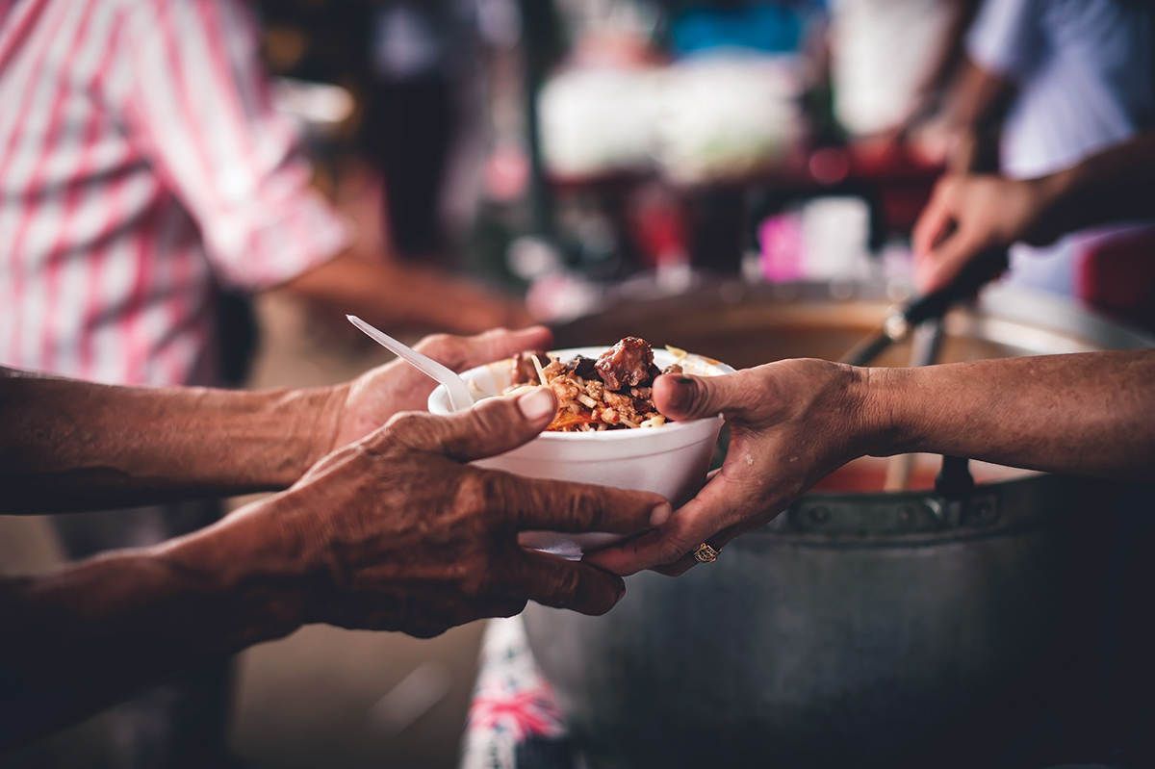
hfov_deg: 39.6
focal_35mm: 50
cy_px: 384
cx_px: 578
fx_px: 1603
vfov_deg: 27.0
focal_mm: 50
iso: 320
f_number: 2
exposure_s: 1/1000
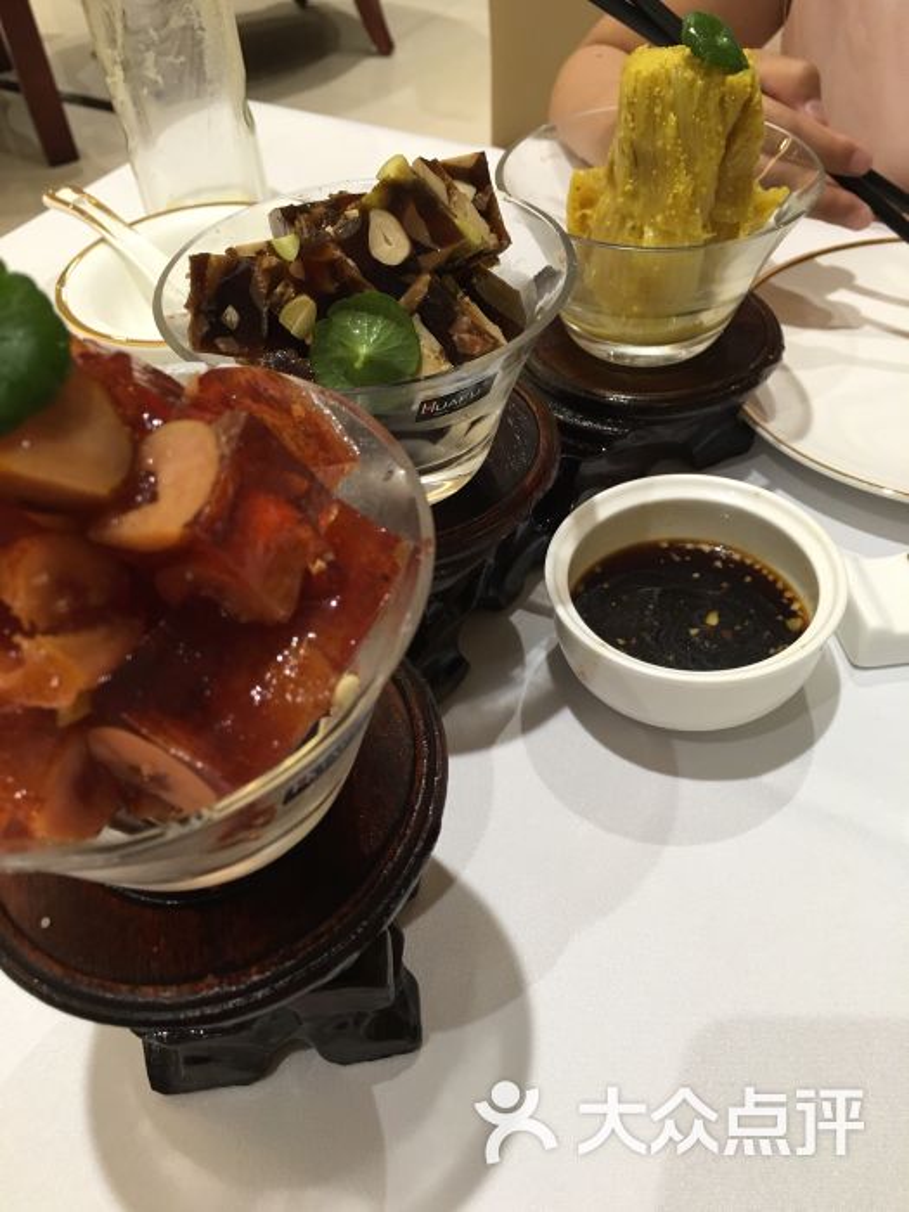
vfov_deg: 61.7
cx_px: 454
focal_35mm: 29
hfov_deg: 48.2
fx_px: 1015
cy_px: 606
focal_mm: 4.15
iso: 50
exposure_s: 1/17
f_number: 2.2
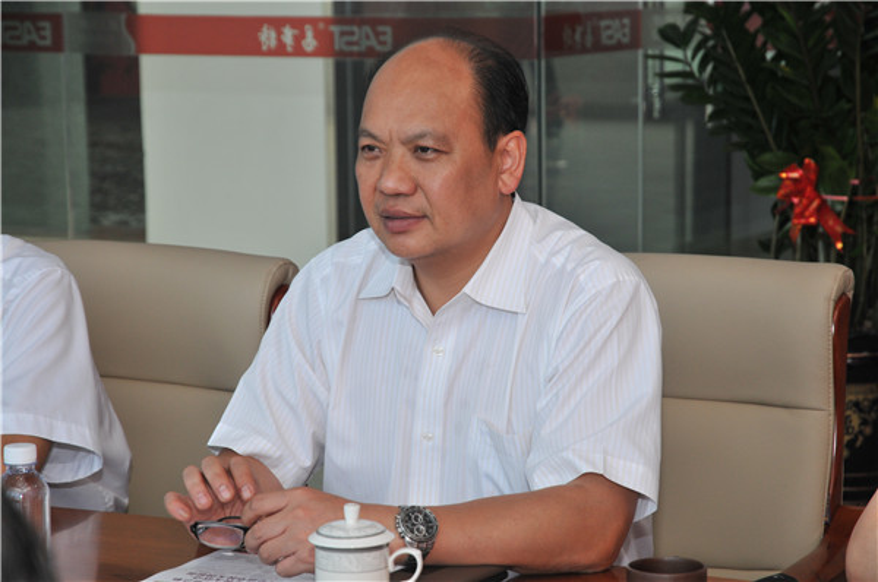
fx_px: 2849
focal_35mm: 117
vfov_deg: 11.7
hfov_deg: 17.5
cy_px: 291
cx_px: 439
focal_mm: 78
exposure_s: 1/60
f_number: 7.1
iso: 400
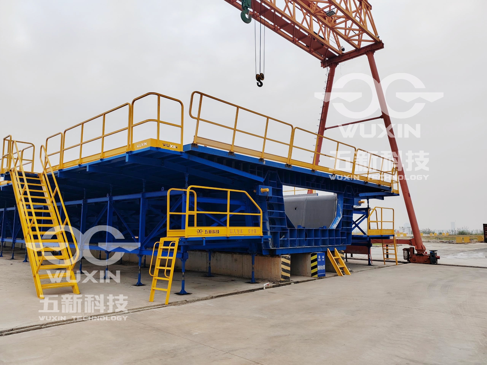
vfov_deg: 51.4
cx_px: 244
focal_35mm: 27
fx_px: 380
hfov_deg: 65.3
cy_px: 182
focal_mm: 6.14
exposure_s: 1/141
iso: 100
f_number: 1.8
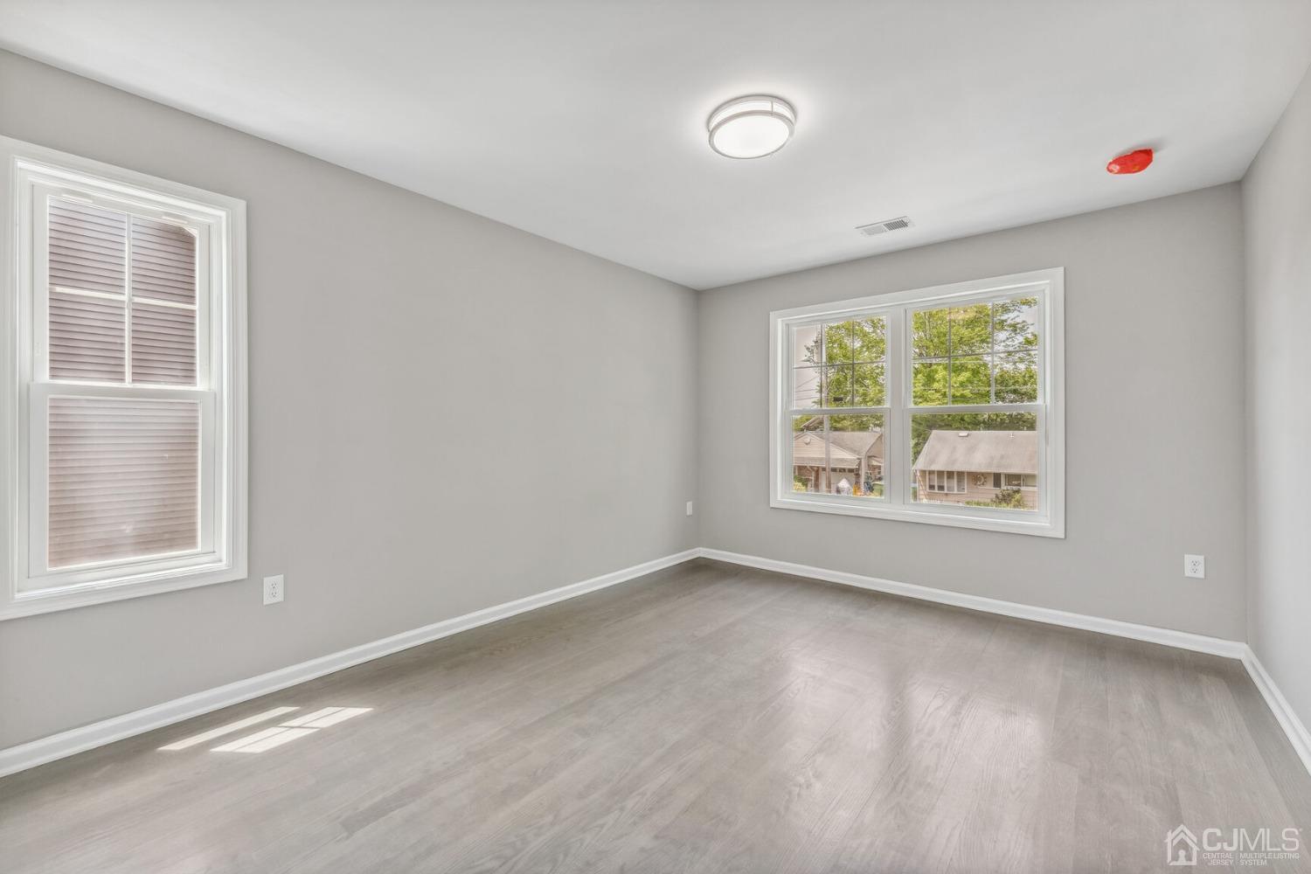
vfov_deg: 81.2
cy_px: 437
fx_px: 510
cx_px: 656
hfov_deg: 104.3
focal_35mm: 14
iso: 1600
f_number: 8
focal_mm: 14
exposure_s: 1/250
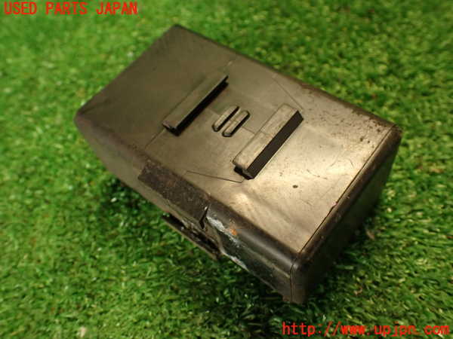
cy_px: 170
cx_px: 226
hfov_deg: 56.8
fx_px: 419
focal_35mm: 32
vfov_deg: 44.2
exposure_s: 1/30
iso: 320
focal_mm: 5.79
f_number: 2.4
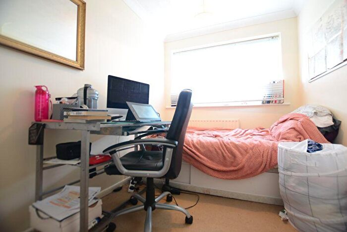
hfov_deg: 100.4
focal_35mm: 15
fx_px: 145
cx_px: 174
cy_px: 116
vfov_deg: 77.4
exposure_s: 1/5
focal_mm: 10
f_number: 3.5
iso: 100
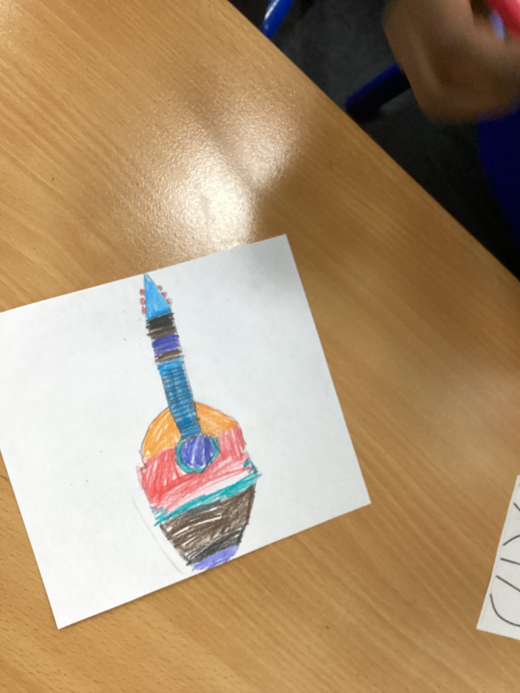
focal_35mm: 31
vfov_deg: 58.4
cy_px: 346
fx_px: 621
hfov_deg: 45.4
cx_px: 260
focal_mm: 3.3
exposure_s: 1/60
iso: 200
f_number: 2.4
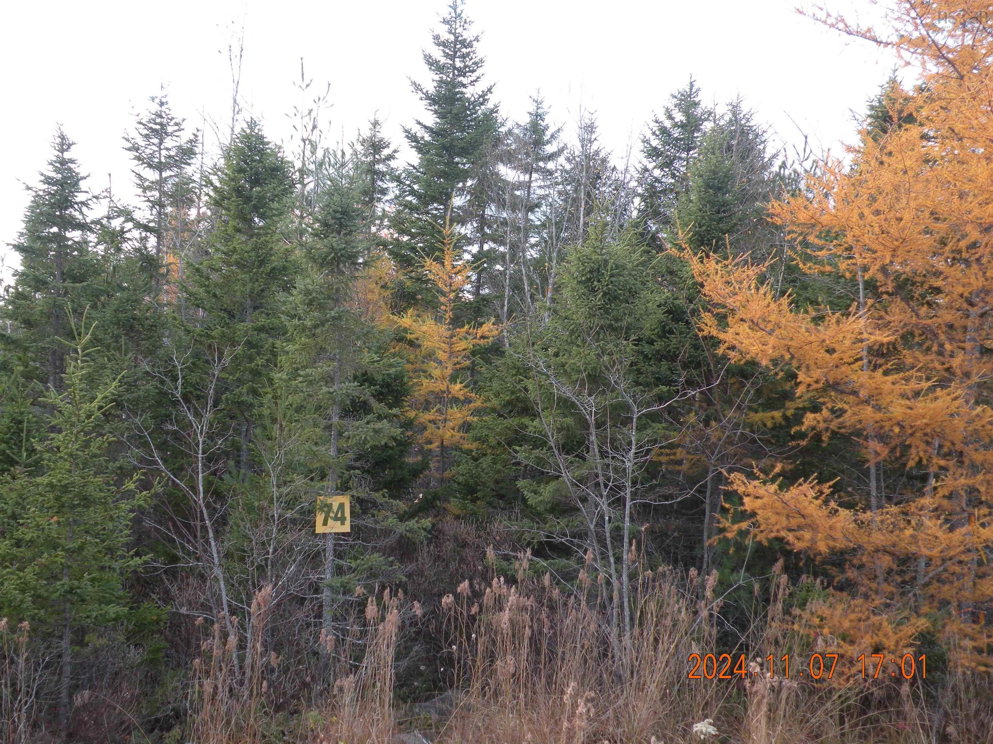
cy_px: 372
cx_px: 496
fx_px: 1606
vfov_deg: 26.1
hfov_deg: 34.3
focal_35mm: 56
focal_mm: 9.8
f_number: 3.5
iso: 96
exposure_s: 1/62
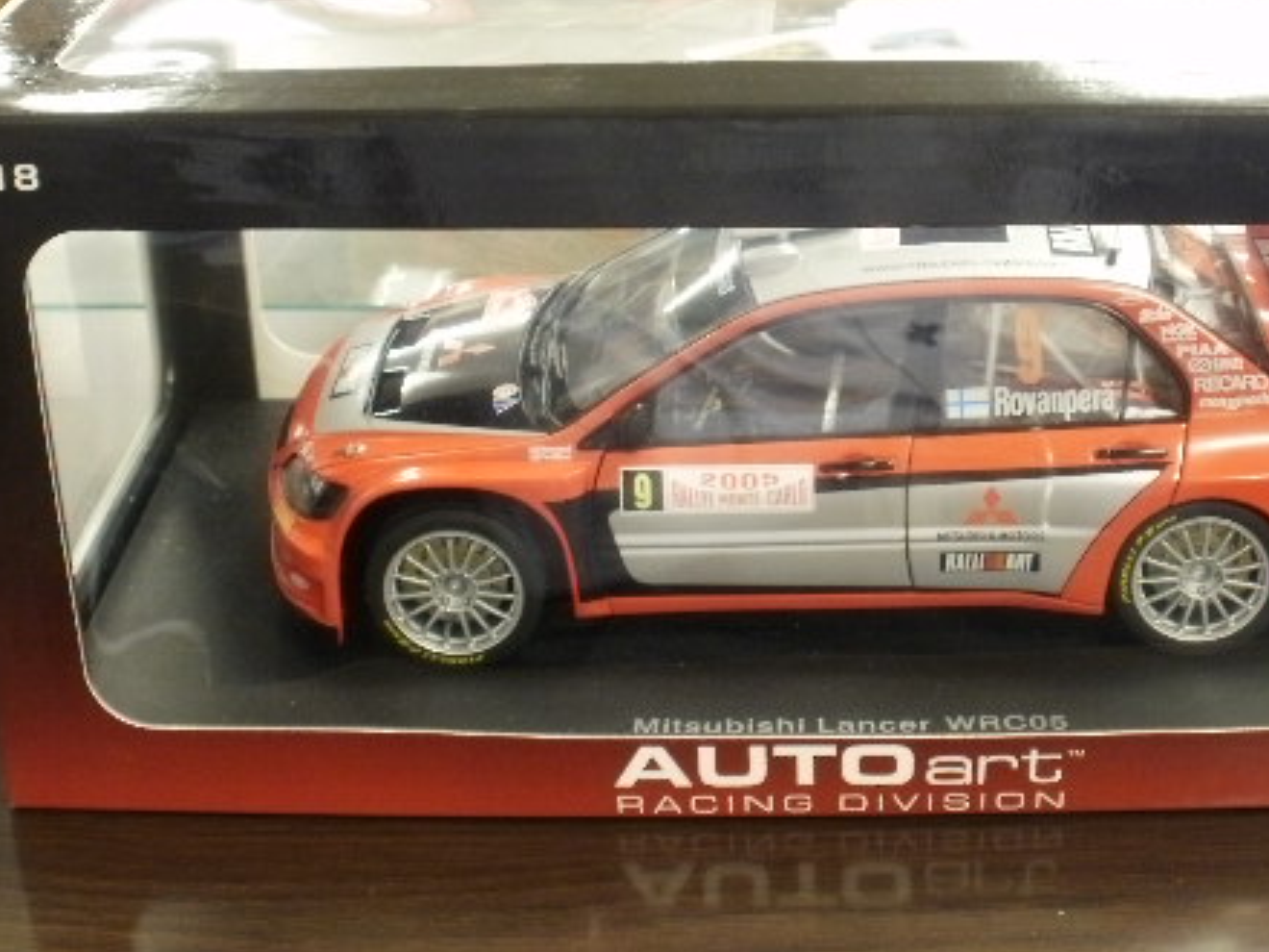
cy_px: 355
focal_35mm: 64
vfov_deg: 22.9
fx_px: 2346
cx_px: 845
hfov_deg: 30.1
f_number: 4
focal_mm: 7.7
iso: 125
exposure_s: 1/4
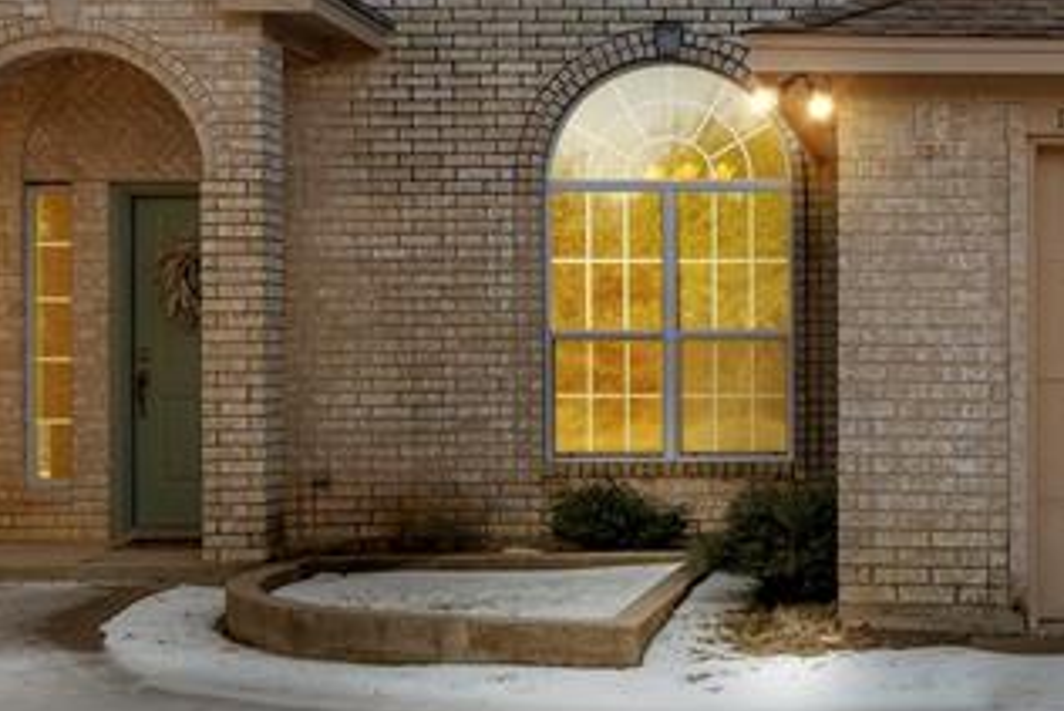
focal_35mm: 68
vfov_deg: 20.0
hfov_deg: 28.0
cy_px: 334
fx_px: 2011
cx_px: 1047
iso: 320
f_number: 9
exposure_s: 1/320
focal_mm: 14
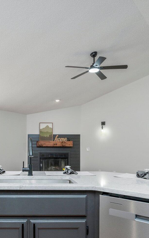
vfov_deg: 60.9
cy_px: 164
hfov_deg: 40.5
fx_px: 195
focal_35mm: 30
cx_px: 34
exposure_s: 1/60
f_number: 9
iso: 500
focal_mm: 14
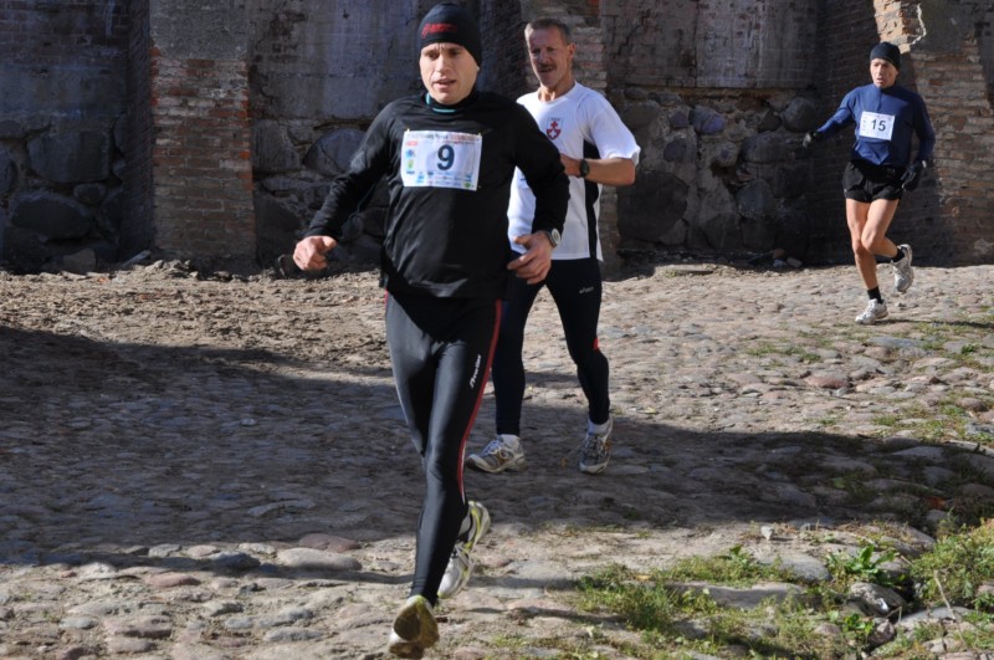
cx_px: 497
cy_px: 330
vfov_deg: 22.6
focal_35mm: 60
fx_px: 1654
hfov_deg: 33.4
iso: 250
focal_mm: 40
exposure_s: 1/320
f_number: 9
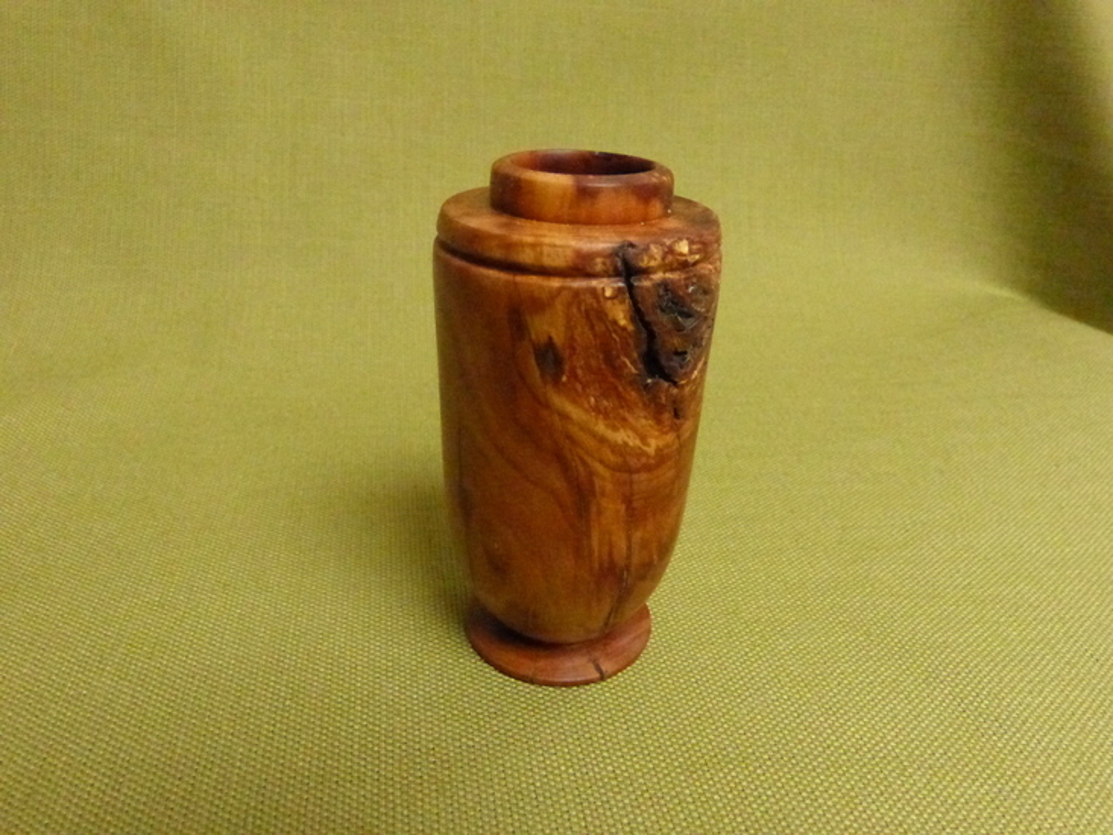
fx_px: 804
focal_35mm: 25
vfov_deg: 54.9
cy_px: 418
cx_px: 556
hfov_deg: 69.4
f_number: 4
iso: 3200
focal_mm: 4.5
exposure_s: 1/250
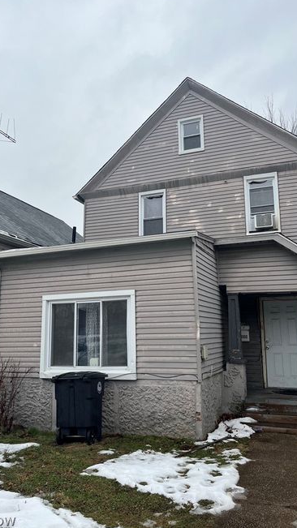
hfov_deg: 40.2
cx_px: 145
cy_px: 262
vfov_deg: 66.1
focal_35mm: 29
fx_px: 406
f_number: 1.6
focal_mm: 5.1
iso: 50
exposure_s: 1/598
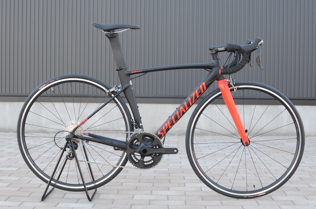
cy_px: 104
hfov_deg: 37.9
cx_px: 158
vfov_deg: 25.6
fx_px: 460
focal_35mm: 52
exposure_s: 1/200
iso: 640
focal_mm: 35
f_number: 7.1
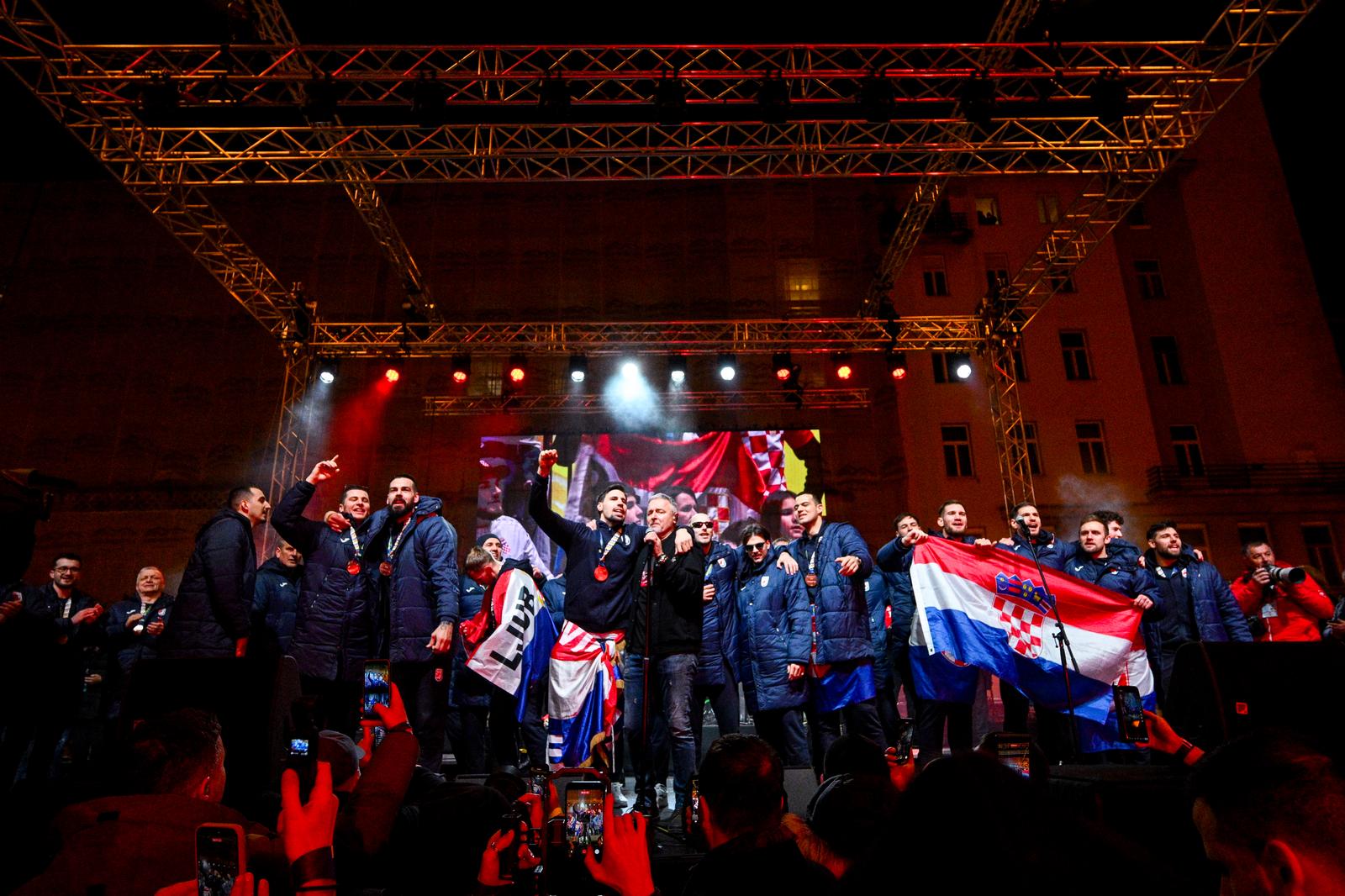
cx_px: 672
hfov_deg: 81.2
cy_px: 448
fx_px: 784
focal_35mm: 21
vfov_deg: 59.5
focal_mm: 14
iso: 2000
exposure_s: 1/640
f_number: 4
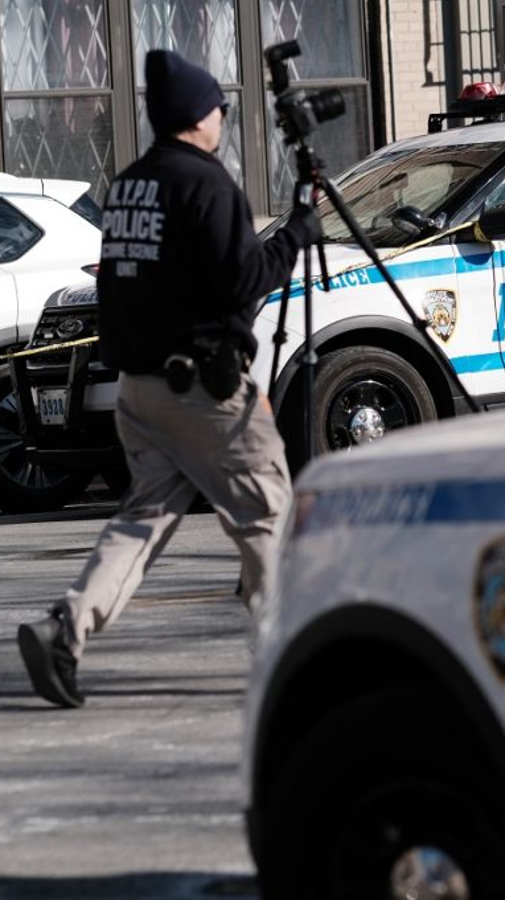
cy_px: 449
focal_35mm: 213
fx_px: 5076
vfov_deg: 10.1
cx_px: 534
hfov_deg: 5.7
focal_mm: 90
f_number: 2.8
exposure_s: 1/2900
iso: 160
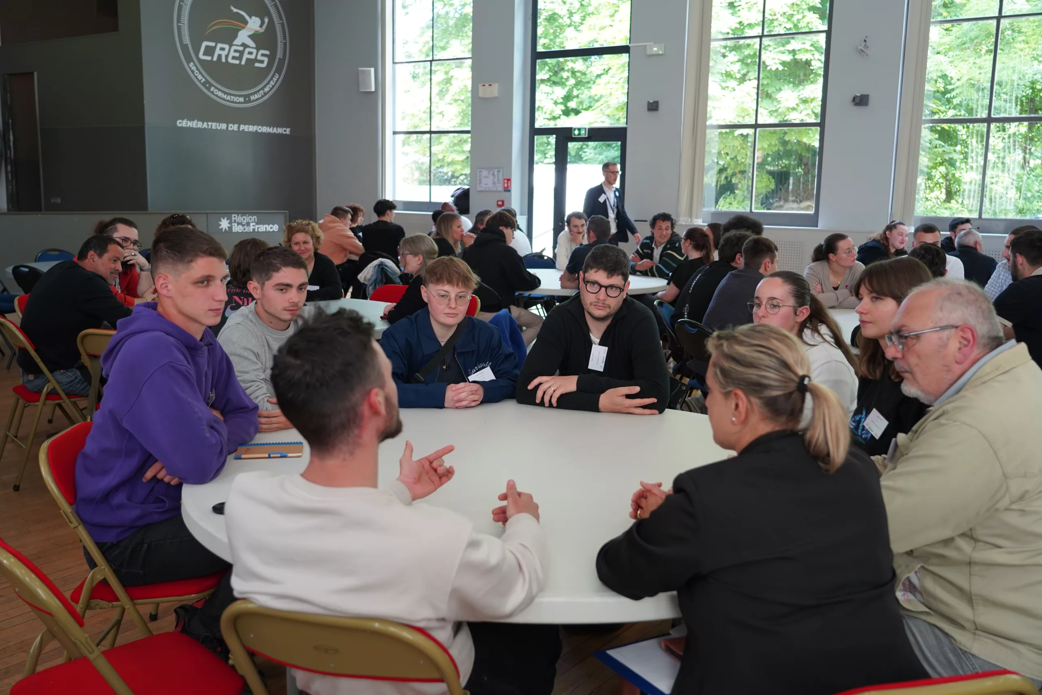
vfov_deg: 40.0
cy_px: 348
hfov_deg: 57.2
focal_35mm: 33
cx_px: 521
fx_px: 955
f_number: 4
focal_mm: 33
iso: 800
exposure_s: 1/160
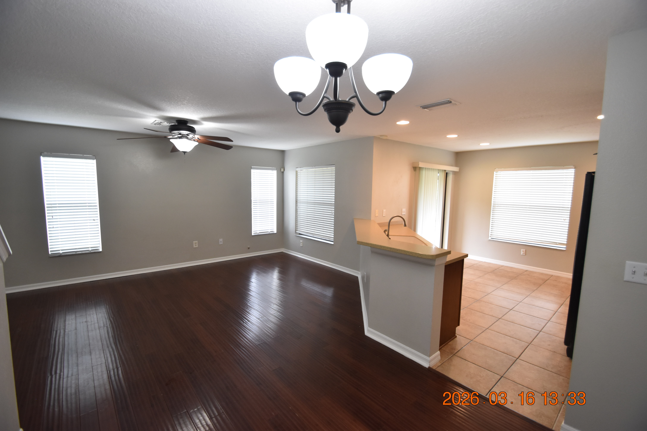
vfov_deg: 77.3
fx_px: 270
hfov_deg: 100.4
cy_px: 216
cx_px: 324
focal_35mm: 15
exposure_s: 1/90
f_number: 3.5
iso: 800
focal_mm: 10
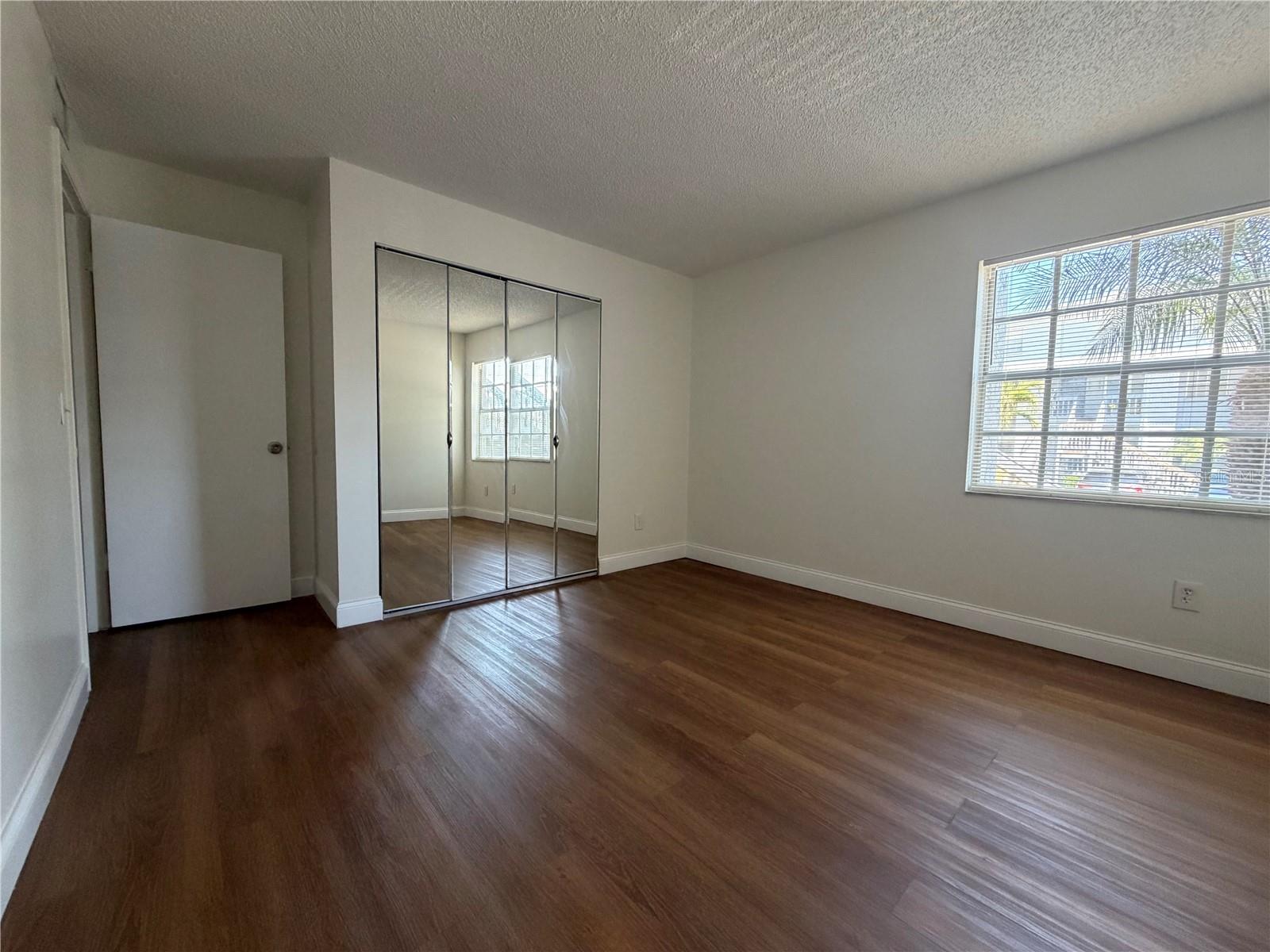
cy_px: 476
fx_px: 514
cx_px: 635
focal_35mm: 14
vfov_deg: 85.7
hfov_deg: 102.1
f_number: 2.2
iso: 320
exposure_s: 1/71
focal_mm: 2.22
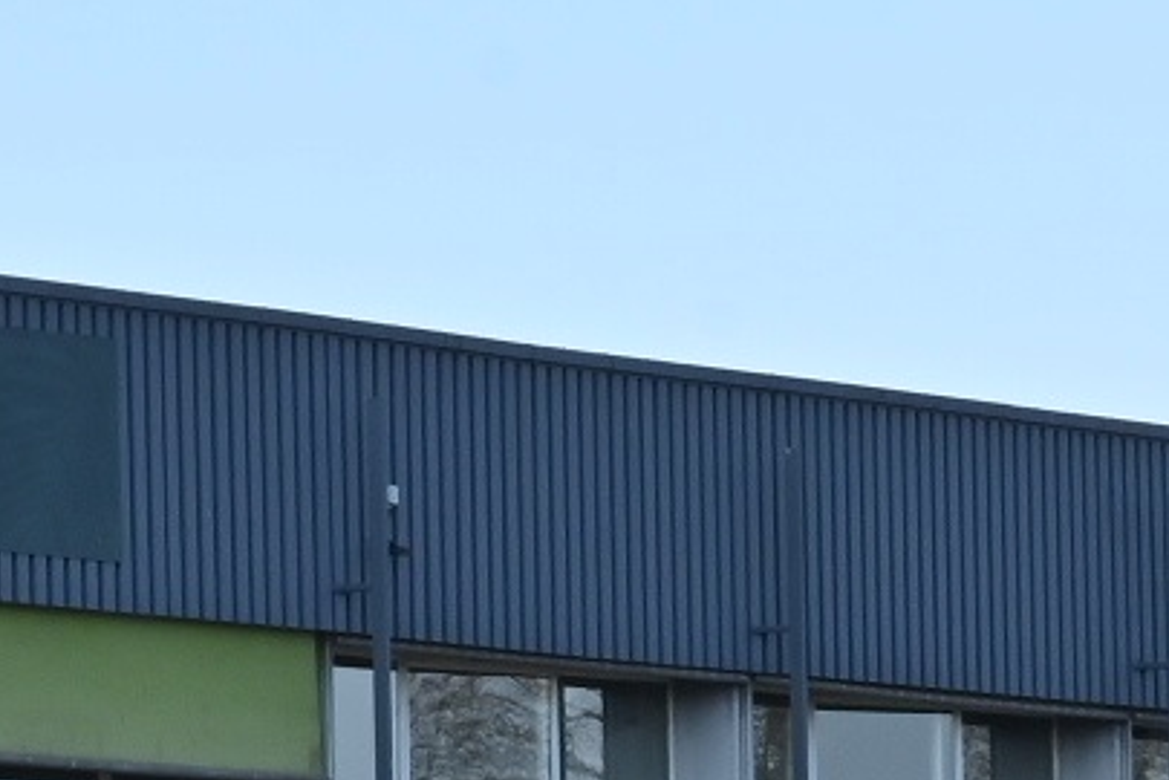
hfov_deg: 4.1
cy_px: 1733
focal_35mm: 498
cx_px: 2696
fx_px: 16170
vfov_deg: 2.7
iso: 400
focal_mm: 70
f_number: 13
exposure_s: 1/200
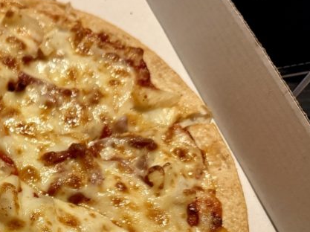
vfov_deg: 23.5
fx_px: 528
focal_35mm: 59
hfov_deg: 28.3
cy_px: 245
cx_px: -66
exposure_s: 1/50
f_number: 1.78
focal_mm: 6.76
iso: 640
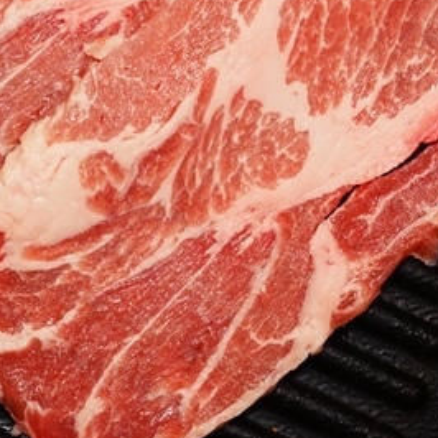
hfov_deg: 14.5
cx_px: 250
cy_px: 85
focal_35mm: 120
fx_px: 1718
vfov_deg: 14.4
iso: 1250
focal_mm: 47
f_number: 4.5
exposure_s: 1/60
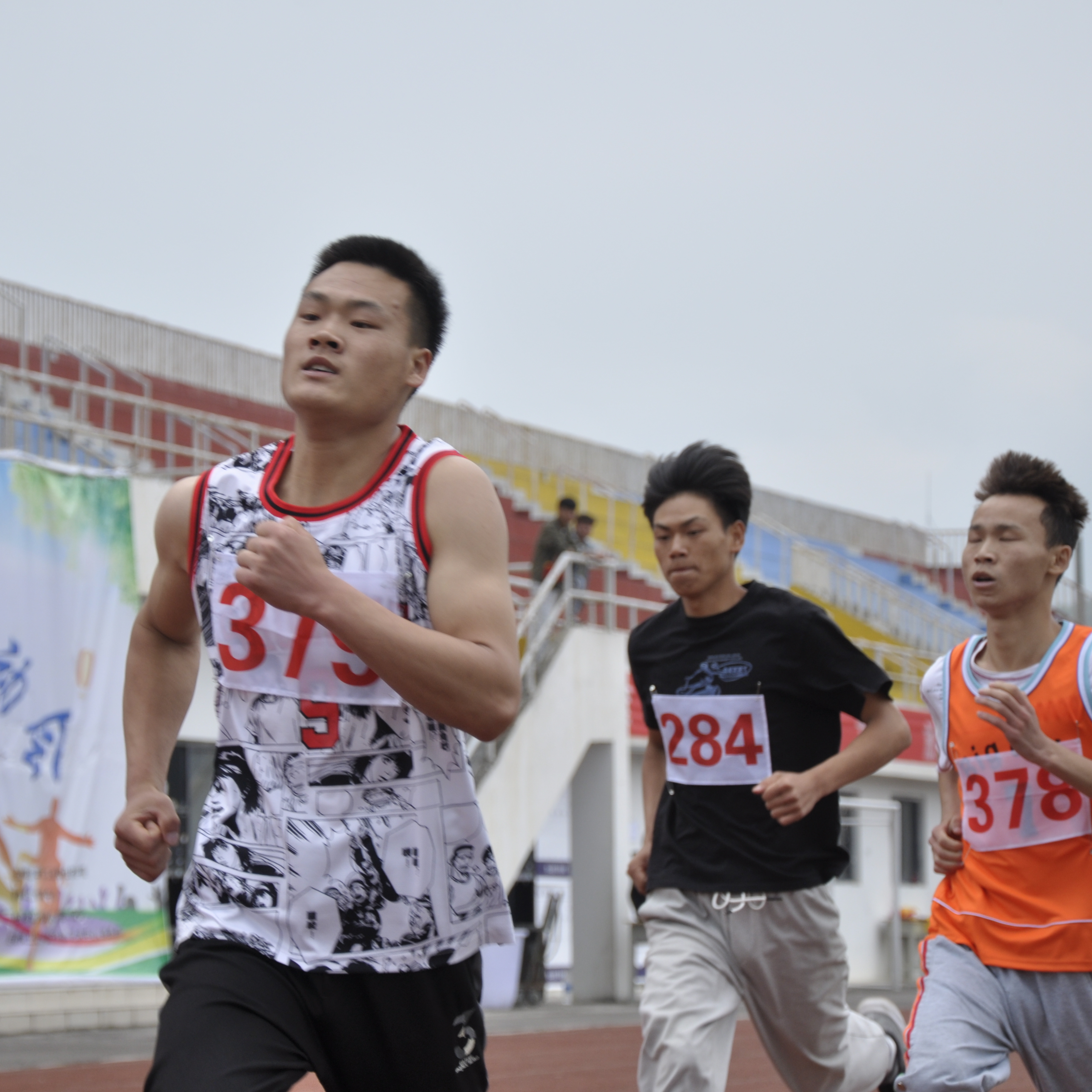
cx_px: 434
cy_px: 546
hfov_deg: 12.1
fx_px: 5162
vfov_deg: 12.1
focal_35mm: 145
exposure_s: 1/400
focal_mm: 75
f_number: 5.6
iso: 200
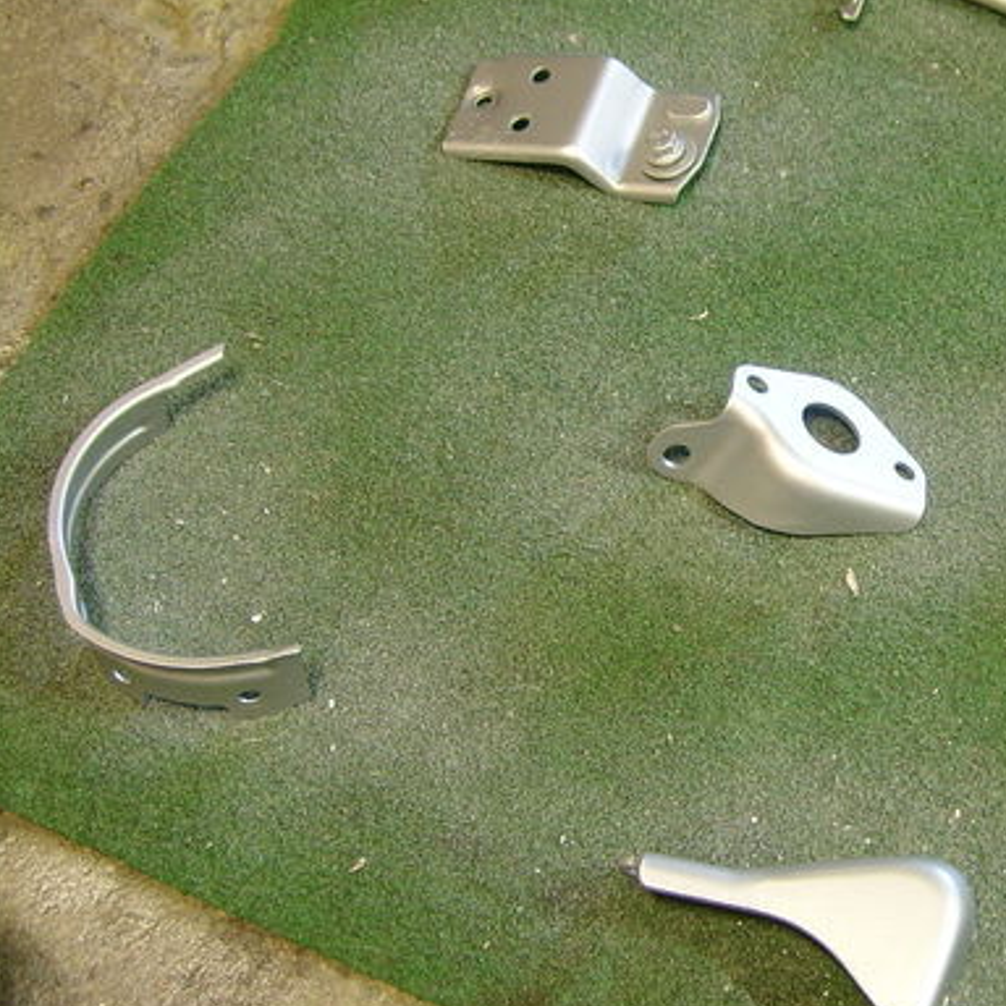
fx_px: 2663
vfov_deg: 21.4
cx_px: 812
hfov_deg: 21.1
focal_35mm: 81
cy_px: 435
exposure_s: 1
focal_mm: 9.16
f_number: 3.4
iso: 100
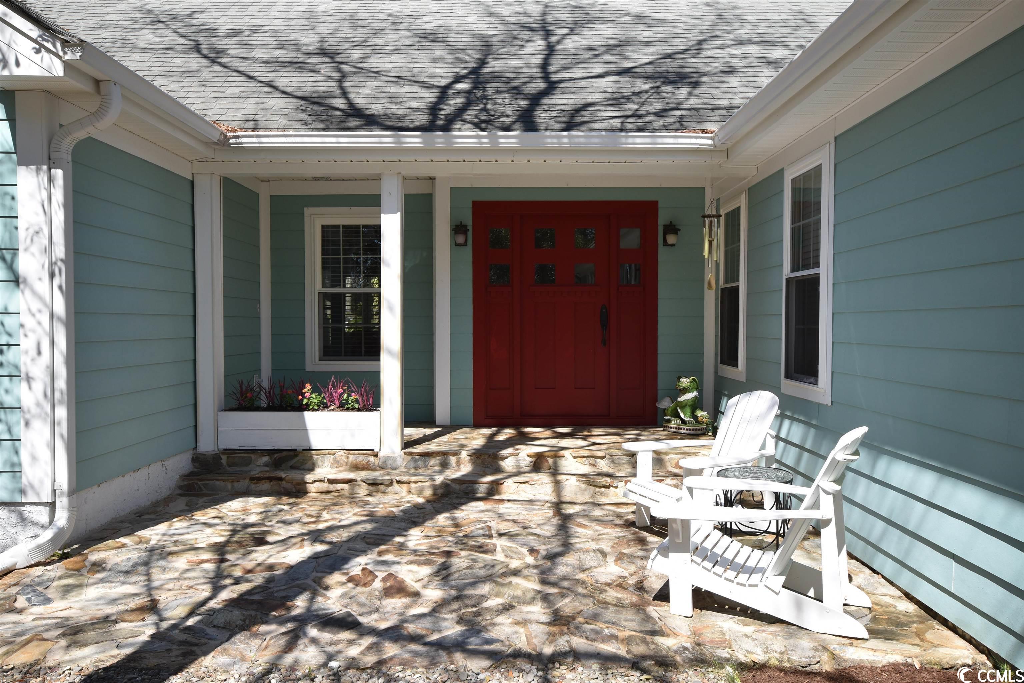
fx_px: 853
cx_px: 512
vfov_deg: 43.6
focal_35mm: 30
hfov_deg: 61.9
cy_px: 342
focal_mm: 20
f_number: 8
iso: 200
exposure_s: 1/250
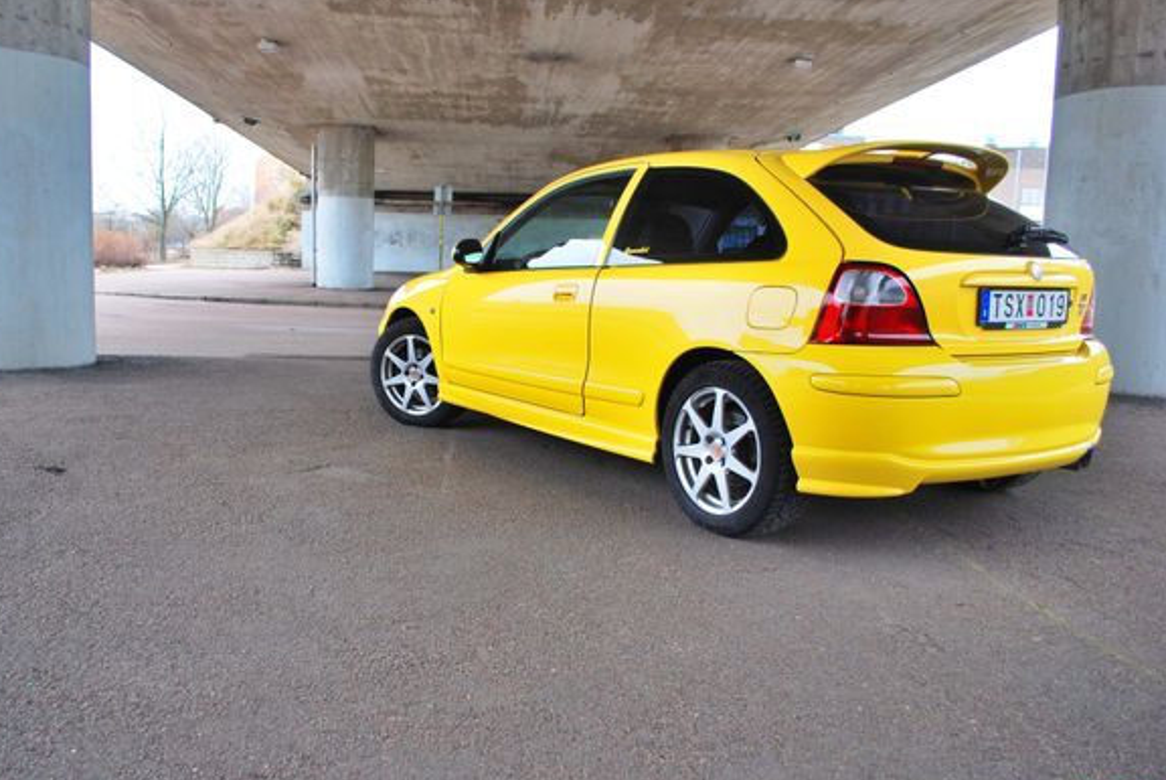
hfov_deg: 61.7
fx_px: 972
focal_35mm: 30
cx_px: 520
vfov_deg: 43.7
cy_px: 389
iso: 200
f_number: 3.5
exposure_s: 1/50
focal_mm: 18
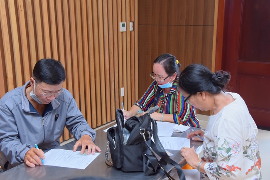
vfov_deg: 28.1
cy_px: 90
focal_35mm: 48
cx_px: 135
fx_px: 360
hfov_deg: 41.1
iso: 1000
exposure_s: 1/100
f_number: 7.1
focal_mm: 48
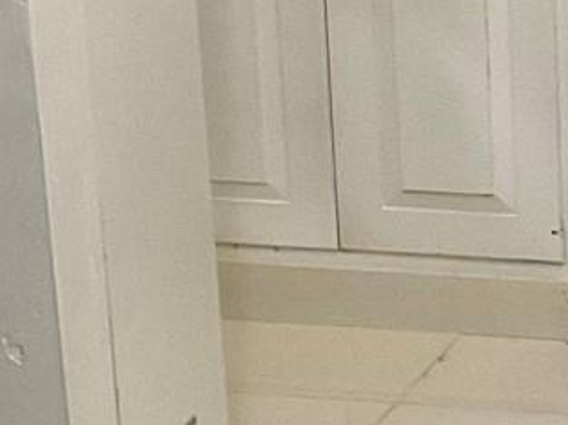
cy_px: 84
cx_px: 784
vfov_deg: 7.8
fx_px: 3114
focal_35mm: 190
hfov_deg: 10.2
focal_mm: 3
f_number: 1.8
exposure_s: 1/60
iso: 125
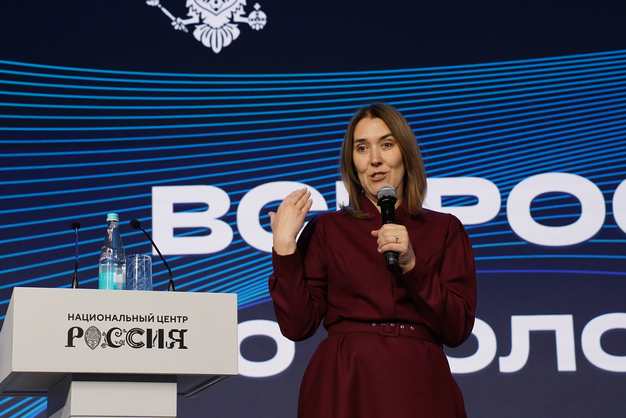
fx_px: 1791
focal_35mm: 103
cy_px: 217
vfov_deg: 13.3
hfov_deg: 19.8
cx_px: 253
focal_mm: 75
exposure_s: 1/160
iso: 1600
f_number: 5
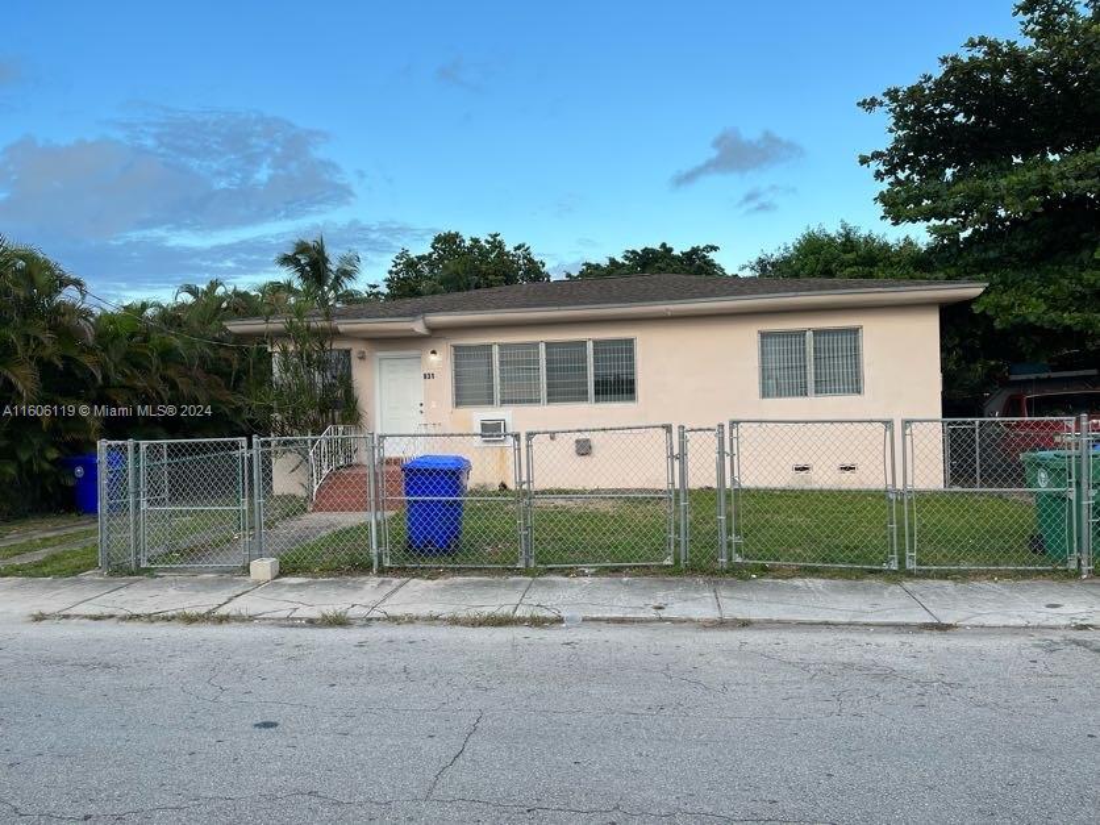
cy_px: 412
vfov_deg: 53.1
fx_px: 826
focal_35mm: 26
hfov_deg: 67.3
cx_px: 550
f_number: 1.6
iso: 50
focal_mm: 5.1
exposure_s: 1/310
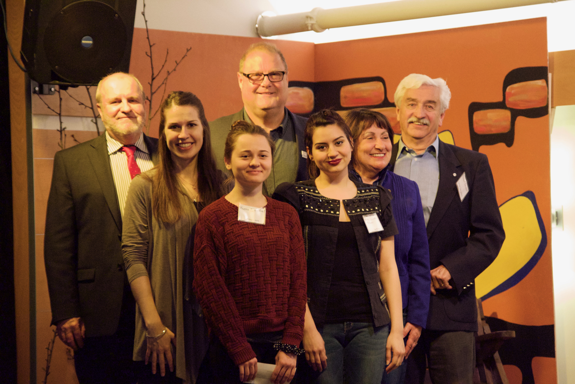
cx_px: 288
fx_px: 2348
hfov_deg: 14.0
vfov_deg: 9.3
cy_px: 192
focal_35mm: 147
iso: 6400
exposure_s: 1/60
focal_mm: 97.5
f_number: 4
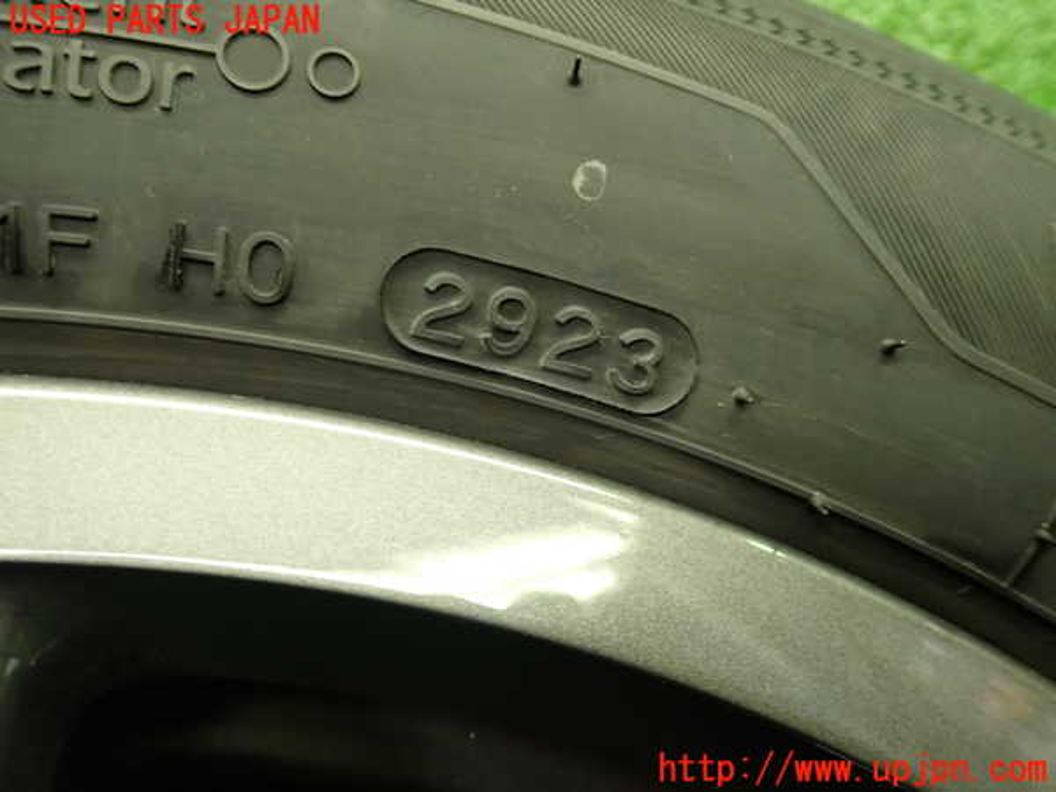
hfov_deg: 60.0
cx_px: 528
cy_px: 396
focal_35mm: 30
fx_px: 915
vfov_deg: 46.8
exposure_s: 1/30
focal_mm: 5.4
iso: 200
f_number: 2.3
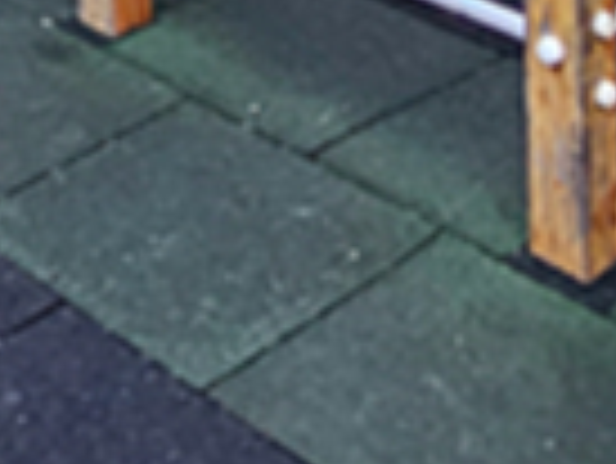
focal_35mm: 97
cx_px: -85
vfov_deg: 10.8
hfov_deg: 19.3
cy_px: -892
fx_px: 1728
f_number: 2.2
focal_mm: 2.2
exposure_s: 1/60
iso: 200
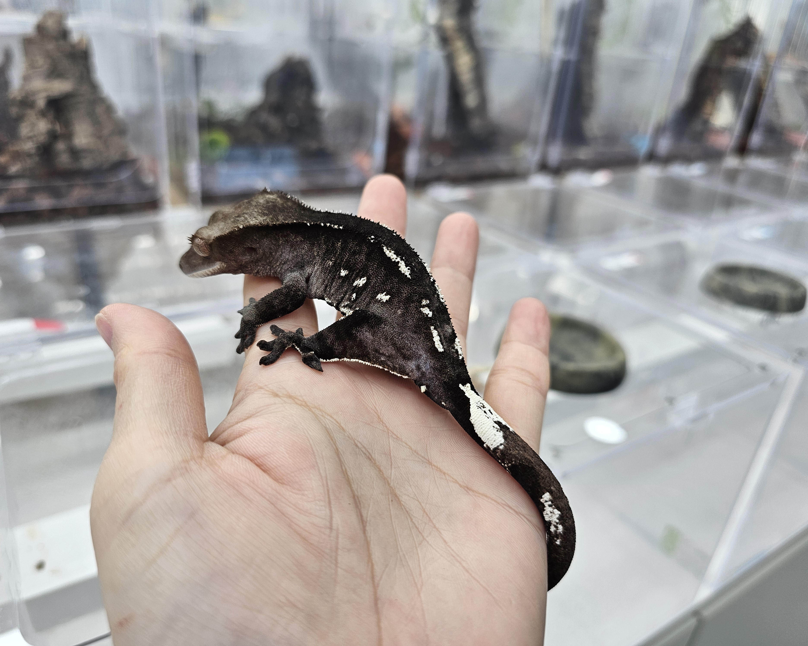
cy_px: 323
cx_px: 380
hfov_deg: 70.2
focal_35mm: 24
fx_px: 574
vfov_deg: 58.8
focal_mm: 6.3
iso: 25
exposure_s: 1/120
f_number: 1.7
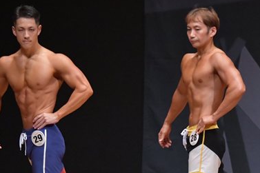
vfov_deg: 2.6
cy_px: 119
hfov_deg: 3.9
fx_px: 3783
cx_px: 156
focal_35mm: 524
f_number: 5.6
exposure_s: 1/400
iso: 6400
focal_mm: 170
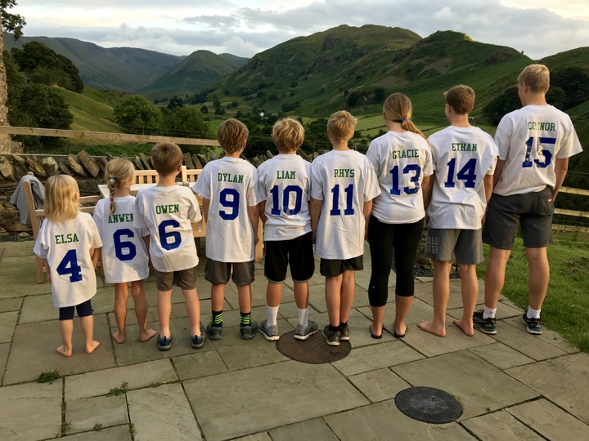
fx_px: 493
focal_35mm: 29
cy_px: 220
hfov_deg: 61.7
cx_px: 294
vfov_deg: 48.2
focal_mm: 4.15
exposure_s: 1/100
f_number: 2.2
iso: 40
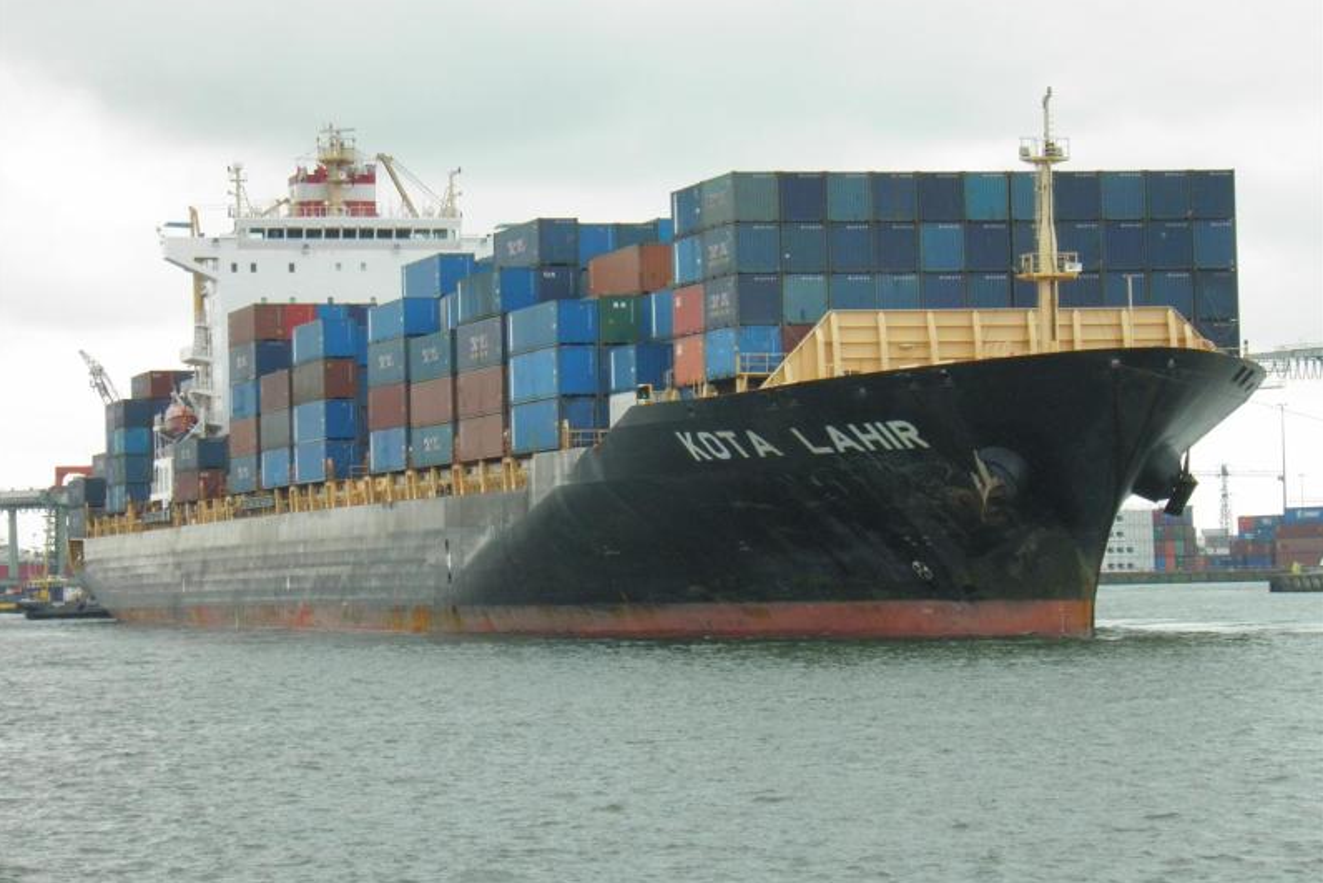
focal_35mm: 117
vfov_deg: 11.7
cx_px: 660
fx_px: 4300
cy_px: 399
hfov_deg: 17.5
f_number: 5.6
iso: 200
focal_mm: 20.2
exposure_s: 1/320
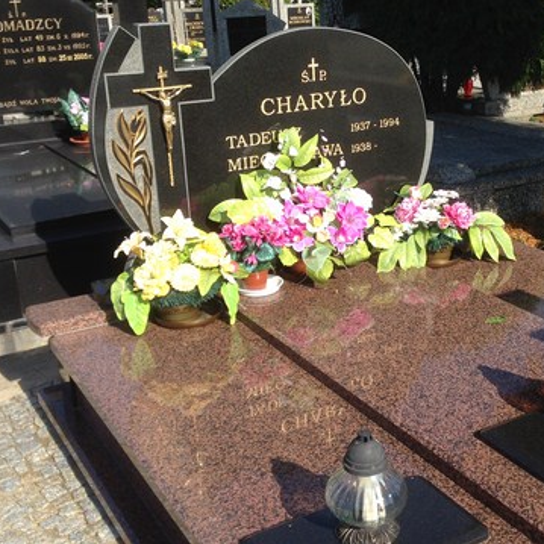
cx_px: 361
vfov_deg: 32.8
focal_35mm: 52
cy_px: 255
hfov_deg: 32.5
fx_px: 925
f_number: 2.4
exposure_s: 1/1290
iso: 50
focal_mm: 4.12
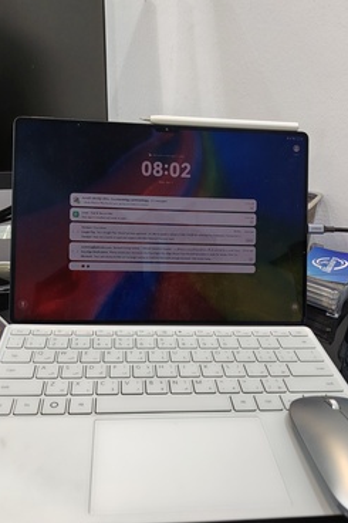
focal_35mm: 31
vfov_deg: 60.3
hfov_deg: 42.3
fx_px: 450
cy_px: 257
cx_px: 163
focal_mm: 5.25
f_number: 1.75
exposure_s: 1/33.3
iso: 366
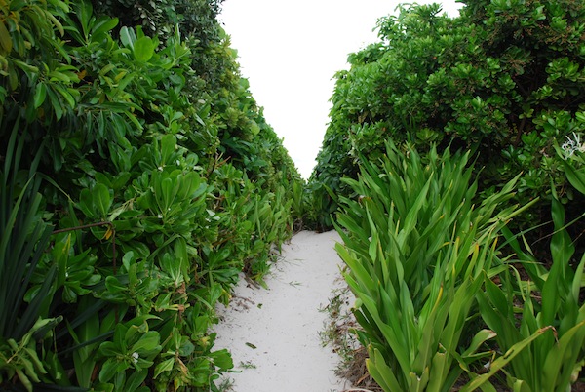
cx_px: 292
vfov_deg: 43.7
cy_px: 196
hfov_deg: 61.9
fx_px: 488
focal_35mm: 30
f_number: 5
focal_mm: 20
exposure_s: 1/100
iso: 200
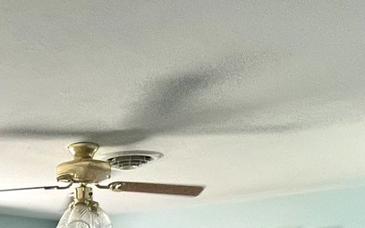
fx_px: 547
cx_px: 50
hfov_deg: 35.1
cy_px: 448
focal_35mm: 55
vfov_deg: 17.4
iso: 250
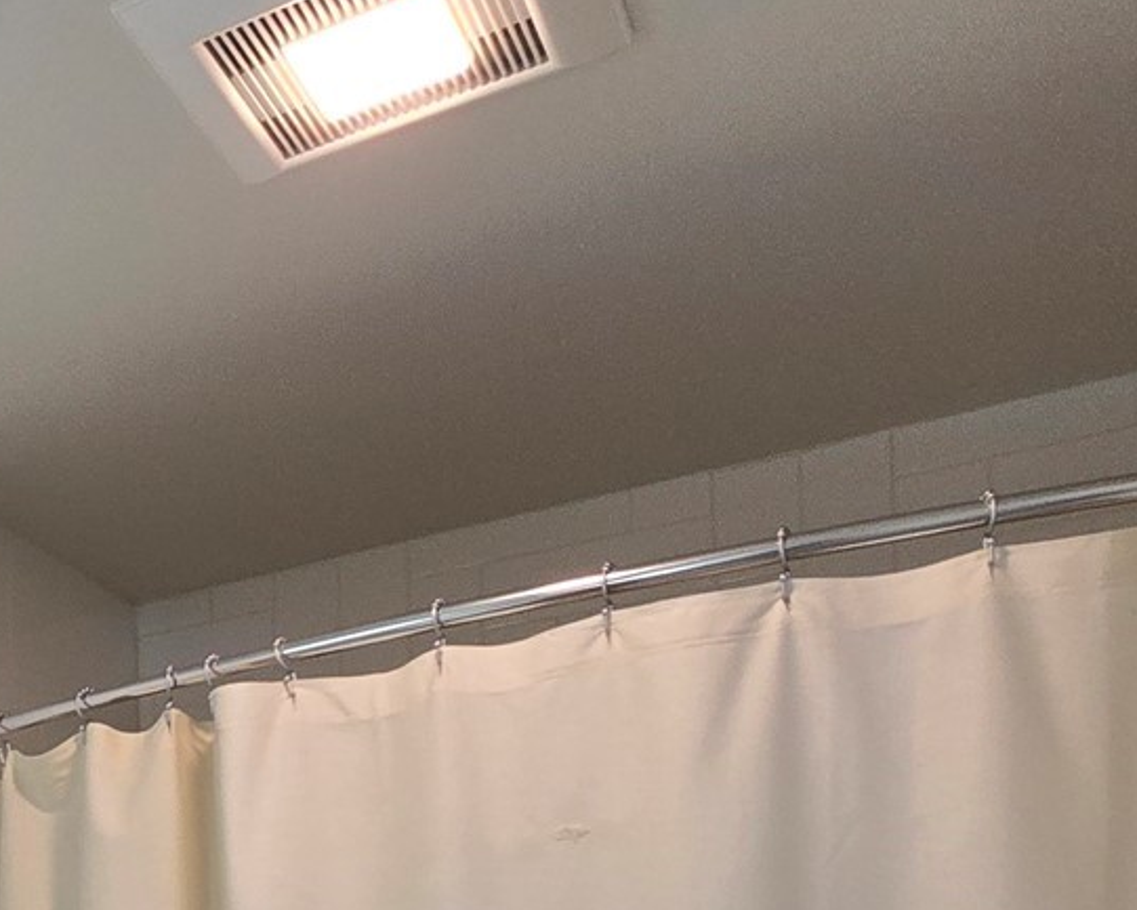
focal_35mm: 48
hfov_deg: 29.6
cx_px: -401
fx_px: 1616
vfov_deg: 25.8
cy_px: 1255
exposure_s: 1/120
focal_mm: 2.2
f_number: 2.2
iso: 80
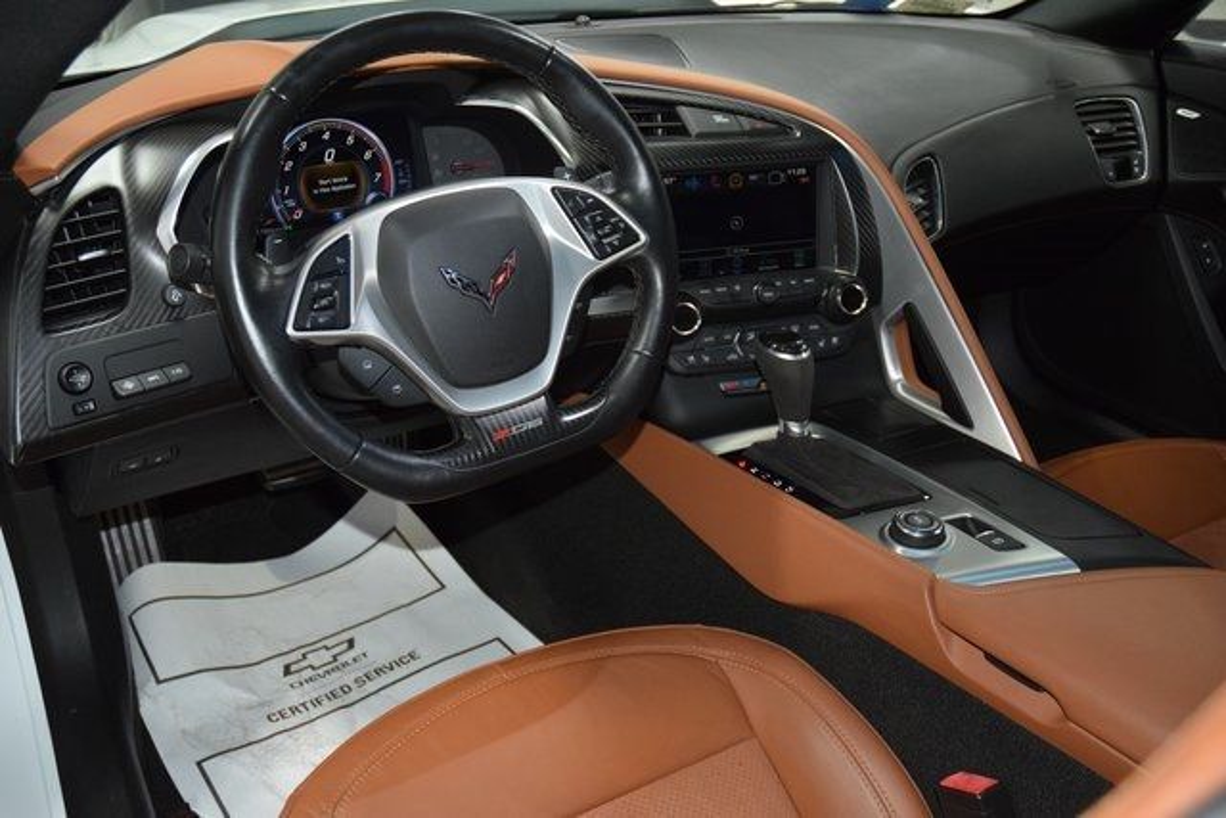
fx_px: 1124
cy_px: 409
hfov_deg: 57.2
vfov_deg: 40.0
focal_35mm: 33
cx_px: 613
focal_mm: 22
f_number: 3.5
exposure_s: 1/125
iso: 2500
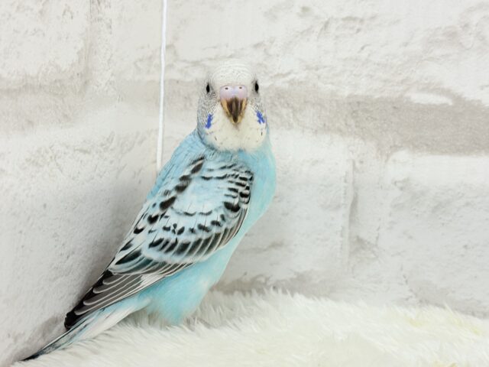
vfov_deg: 28.0
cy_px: 184
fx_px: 735
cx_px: 244
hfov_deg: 36.8
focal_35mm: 52
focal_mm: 5.96
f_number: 1.6
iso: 50
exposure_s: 1/50
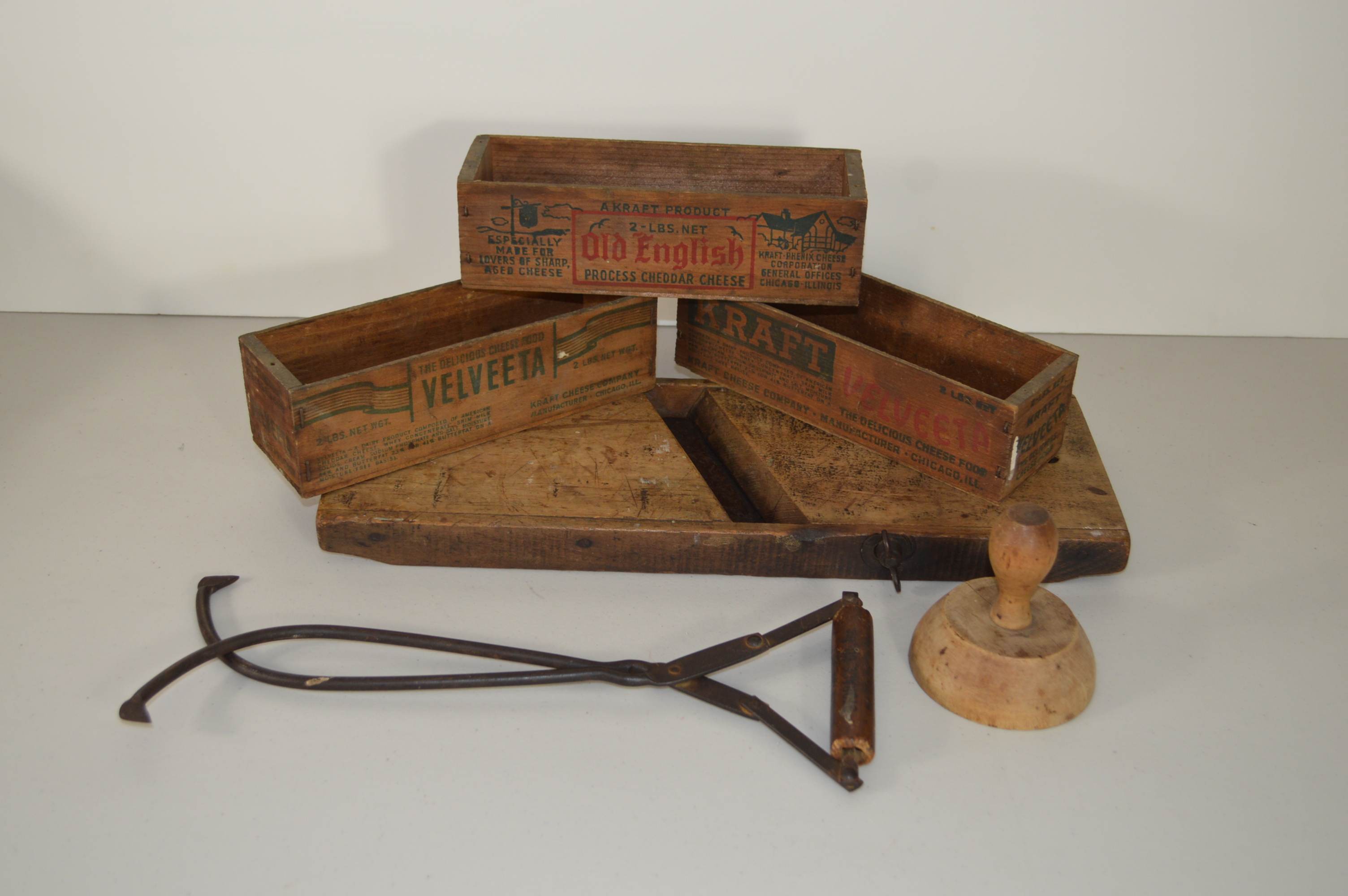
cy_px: 448
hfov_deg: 46.4
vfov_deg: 31.8
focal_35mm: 42
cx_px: 674
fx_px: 1571
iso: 400
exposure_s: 1/60
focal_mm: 28
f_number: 4.5
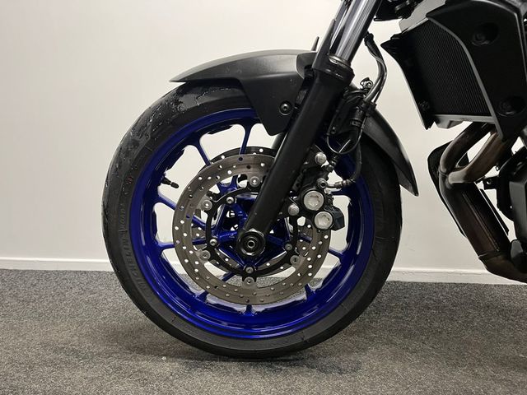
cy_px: 198
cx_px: 264
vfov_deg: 53.1
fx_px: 396
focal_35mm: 26
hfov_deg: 67.3
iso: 250
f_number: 1.6
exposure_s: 1/50
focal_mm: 5.1
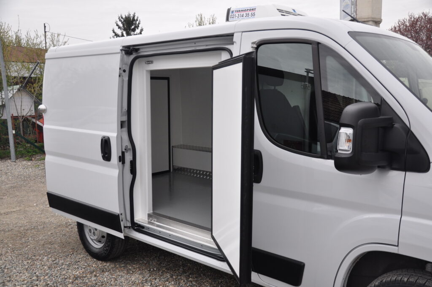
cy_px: 144
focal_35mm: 33
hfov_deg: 57.3
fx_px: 395
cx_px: 216
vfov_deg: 39.9
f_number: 5
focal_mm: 22
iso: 400
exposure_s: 1/100
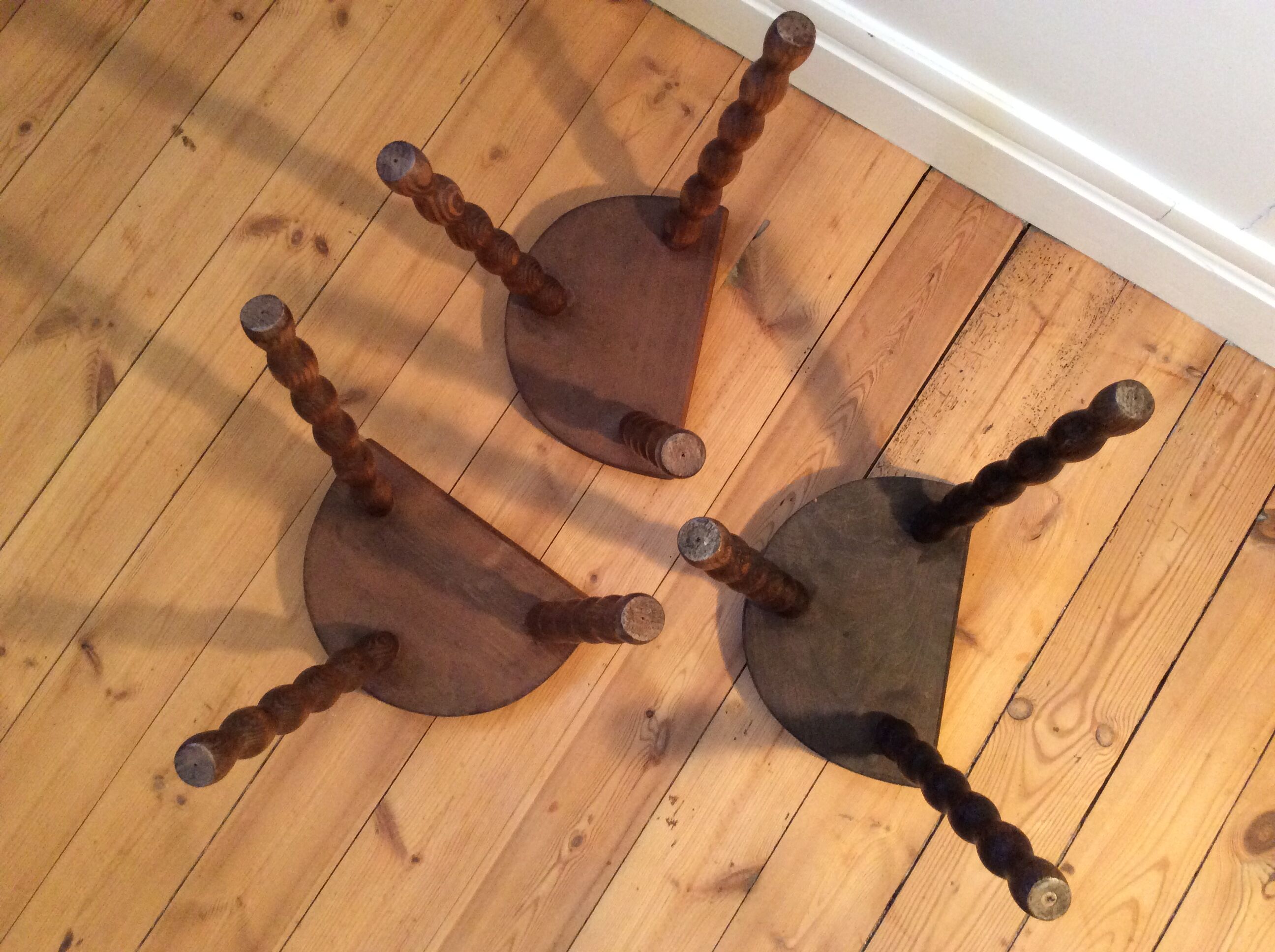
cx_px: 638
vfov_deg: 44.1
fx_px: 1177
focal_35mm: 32
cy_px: 476
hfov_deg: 56.9
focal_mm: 3.3
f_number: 2.4
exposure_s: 1/25
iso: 250
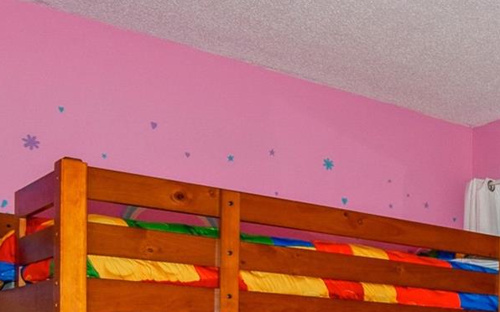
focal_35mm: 58
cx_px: 583
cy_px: 381
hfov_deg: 30.5
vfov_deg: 20.8
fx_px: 787
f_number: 8
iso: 200
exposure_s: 1/100
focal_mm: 11
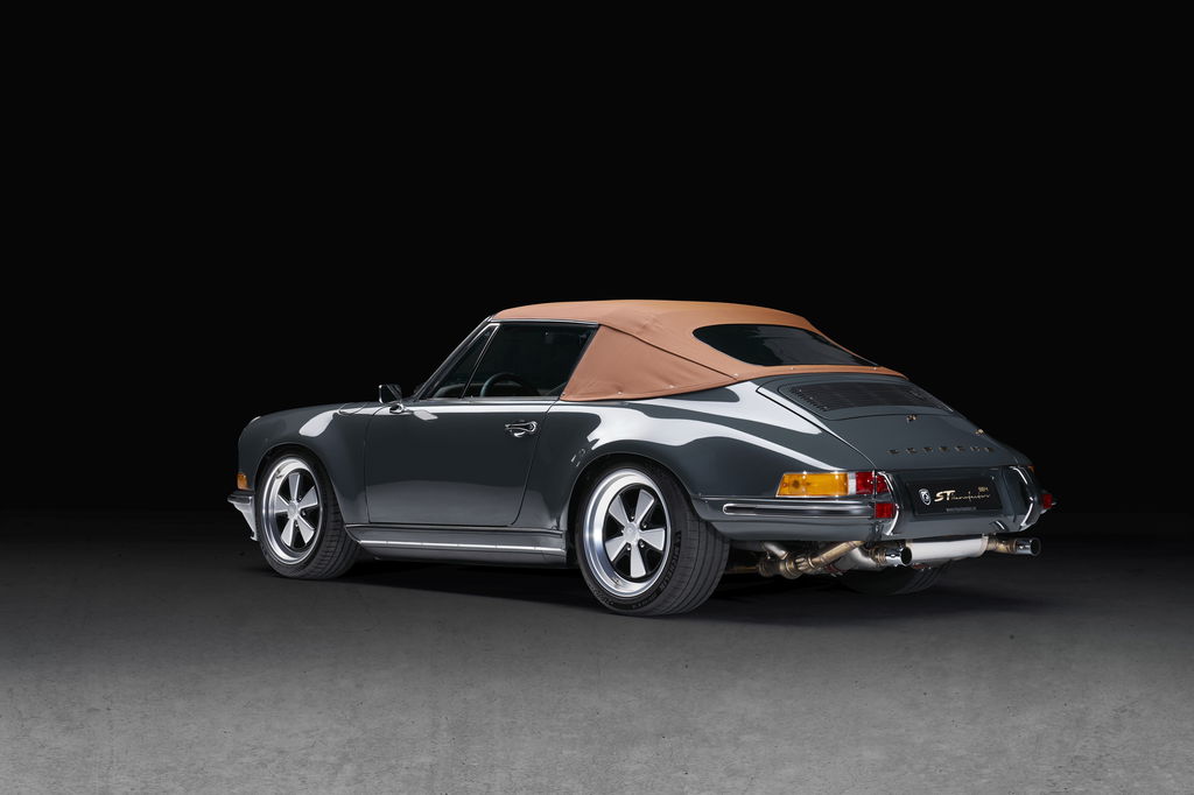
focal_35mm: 70
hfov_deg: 28.9
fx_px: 2321
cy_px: 398
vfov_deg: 19.4
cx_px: 597
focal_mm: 70
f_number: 8
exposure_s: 1/80
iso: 80
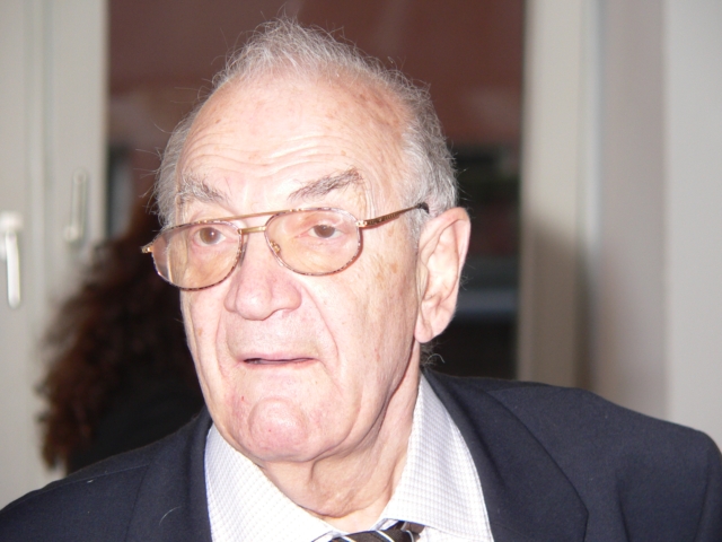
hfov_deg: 6.9
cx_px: 361
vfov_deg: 5.2
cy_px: 271
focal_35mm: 288
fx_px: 6007
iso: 100
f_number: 2.8
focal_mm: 47.9
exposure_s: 1/60
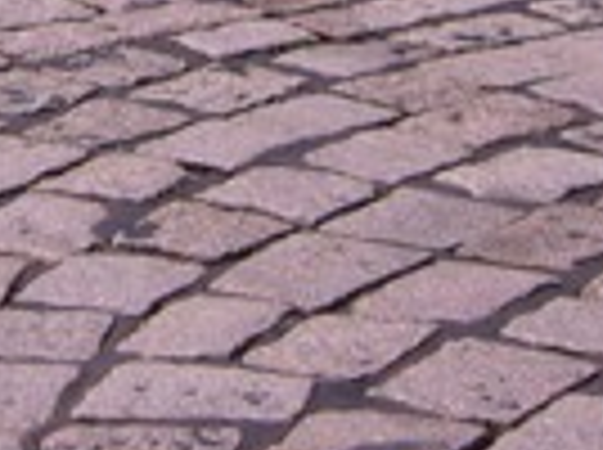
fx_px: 3165
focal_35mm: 182
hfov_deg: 10.9
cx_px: 171
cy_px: -572
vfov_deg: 7.7
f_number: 4.3
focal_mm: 6.2
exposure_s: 1/1250
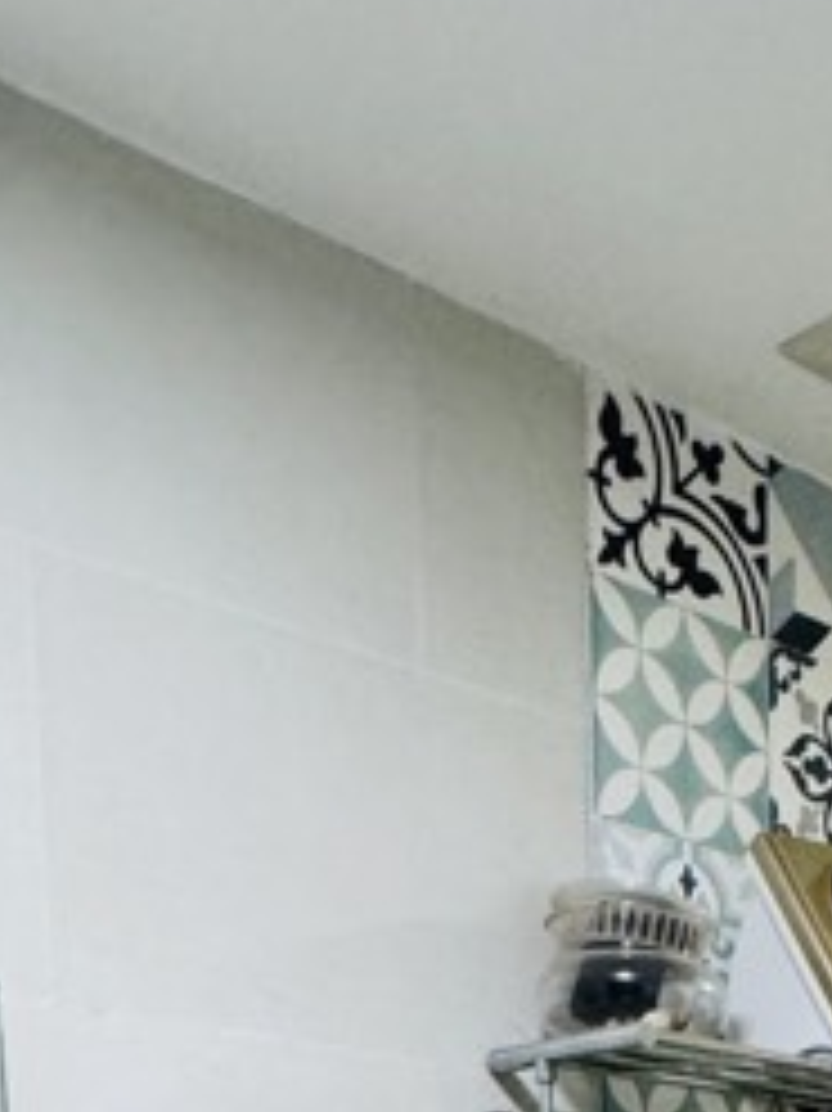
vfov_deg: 25.8
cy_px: 1621
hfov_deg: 23.7
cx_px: 904
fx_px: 1860
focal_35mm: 58
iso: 320
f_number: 2.2
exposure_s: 1/100
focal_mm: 2.22
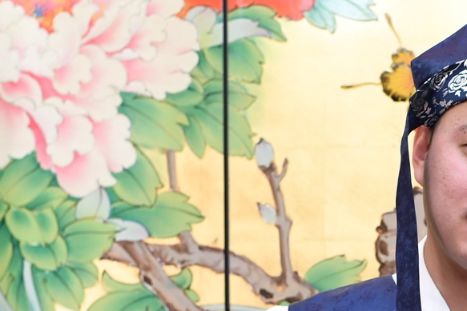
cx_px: 642
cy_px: 461
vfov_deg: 9.3
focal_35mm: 144
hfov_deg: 13.6
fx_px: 1868
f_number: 4.5
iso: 1000
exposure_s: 1/200
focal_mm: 35
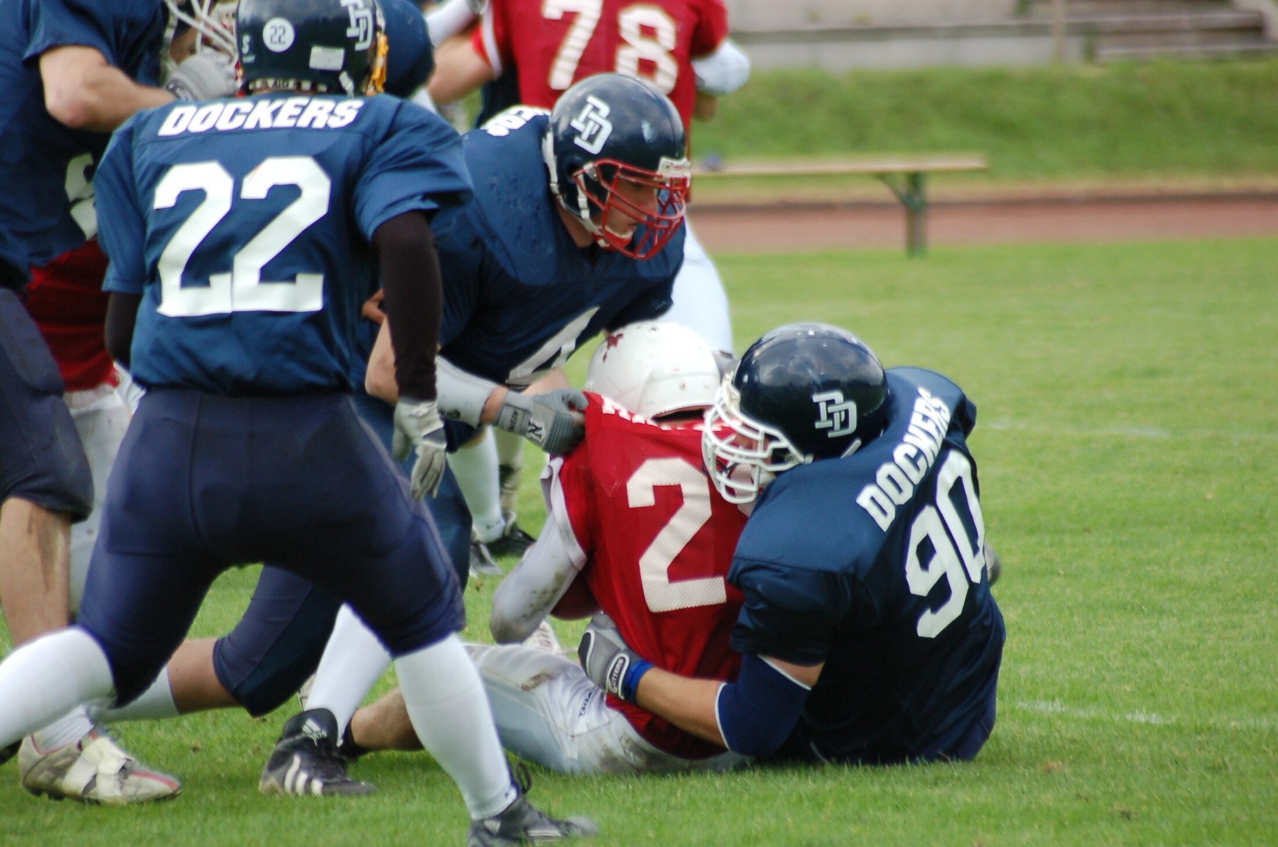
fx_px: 15945
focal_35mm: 450
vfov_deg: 3.0
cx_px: 639
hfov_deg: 4.6
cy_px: 424
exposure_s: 1/500
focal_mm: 300
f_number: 5.6
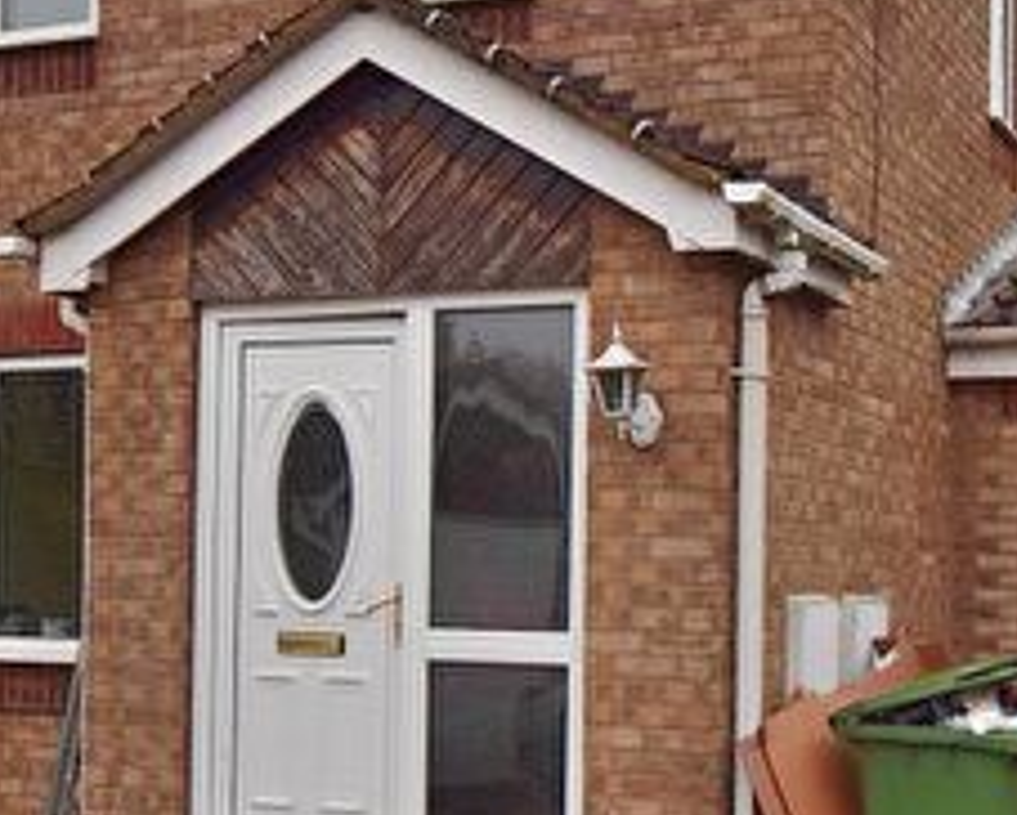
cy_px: 553
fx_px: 1700
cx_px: 838
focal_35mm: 56
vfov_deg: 26.8
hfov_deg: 32.2
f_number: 6.3
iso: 400
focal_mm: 13
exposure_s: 1/160
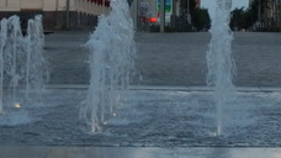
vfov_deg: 6.4
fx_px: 1400
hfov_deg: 11.4
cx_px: 250
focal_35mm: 188
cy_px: -24
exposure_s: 1/100
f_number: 4.5
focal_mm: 13.1
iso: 400
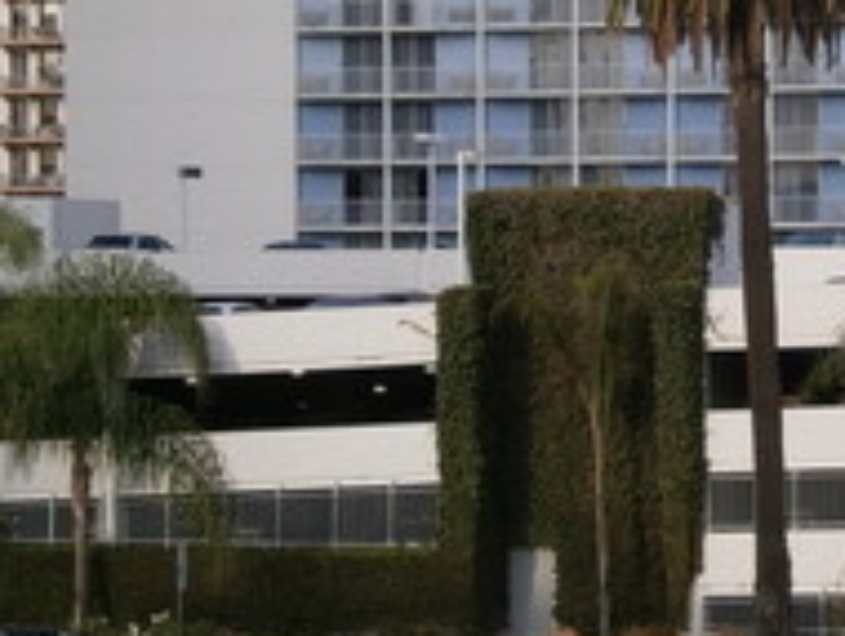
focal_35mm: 126
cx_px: 707
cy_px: 258
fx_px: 3080
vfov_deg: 11.8
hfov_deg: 15.5
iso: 80
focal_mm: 10.7
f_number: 3.9
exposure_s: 1/250
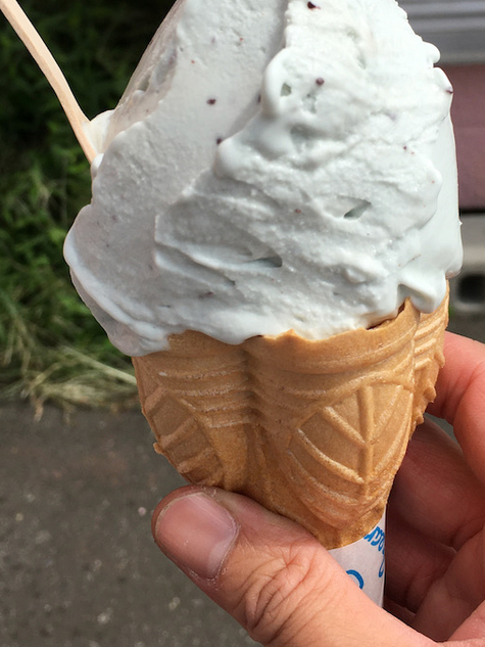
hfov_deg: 26.5
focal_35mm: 55
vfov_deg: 34.5
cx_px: 273
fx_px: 1027
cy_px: 200
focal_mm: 4.15
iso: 25
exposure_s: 1/1399
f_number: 2.2
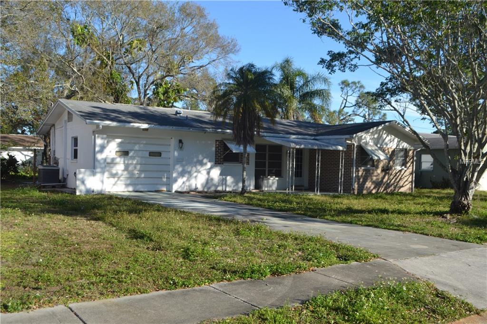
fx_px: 487
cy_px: 162
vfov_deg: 36.8
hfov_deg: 53.1
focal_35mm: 36
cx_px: 244
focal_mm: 24
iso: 100
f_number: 7.1
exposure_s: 1/200
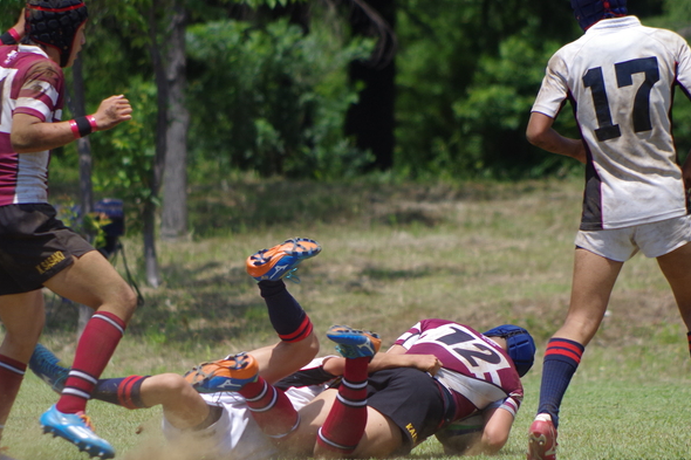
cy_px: 293
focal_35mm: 609
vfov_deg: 2.3
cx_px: 334
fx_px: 11685
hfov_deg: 3.4
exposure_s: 1/800
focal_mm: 300
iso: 200
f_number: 7.1
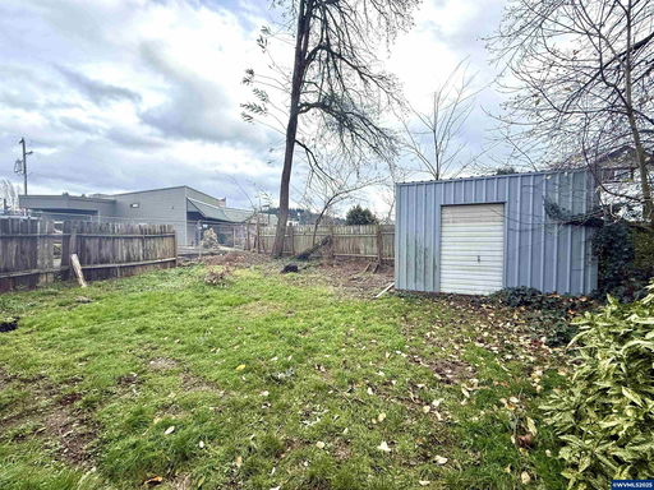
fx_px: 265
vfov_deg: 85.7
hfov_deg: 102.1
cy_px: 245
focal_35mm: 14
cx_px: 327
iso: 64
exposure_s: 1/644
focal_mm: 2.22
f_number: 2.2
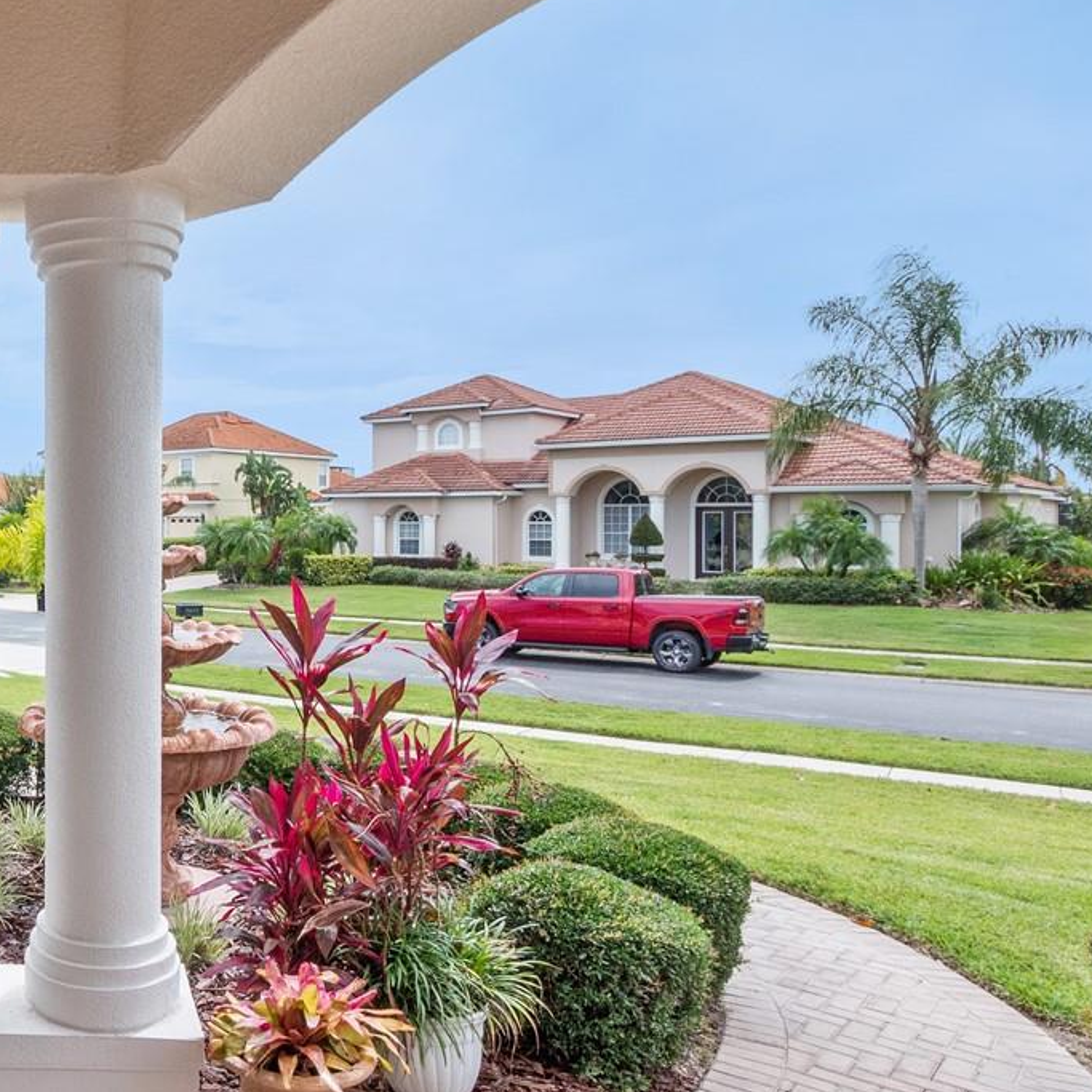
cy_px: 550
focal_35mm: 29
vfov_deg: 55.6
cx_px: 61
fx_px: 1035
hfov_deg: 48.3
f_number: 7.1
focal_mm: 7
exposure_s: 1/400
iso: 200
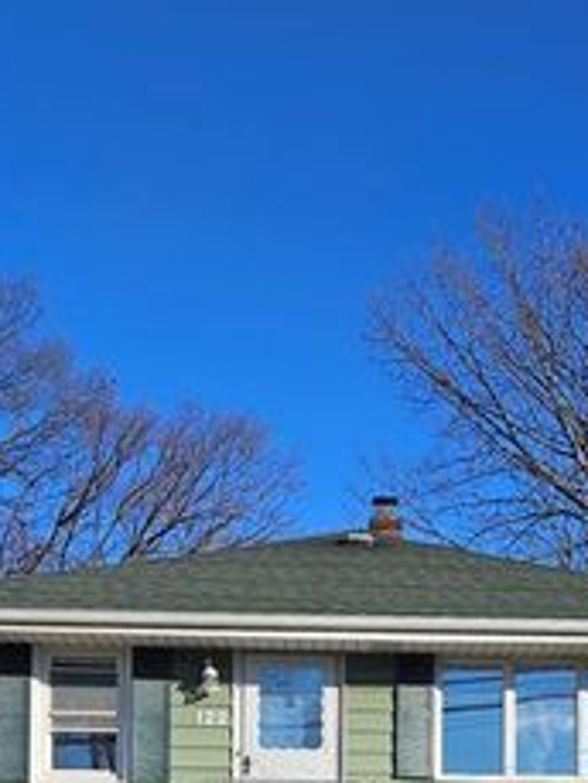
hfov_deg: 21.7
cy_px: 921
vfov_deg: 26.1
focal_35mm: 67
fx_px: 1516
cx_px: 455
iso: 25
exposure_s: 1/2016
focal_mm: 5.4
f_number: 1.8
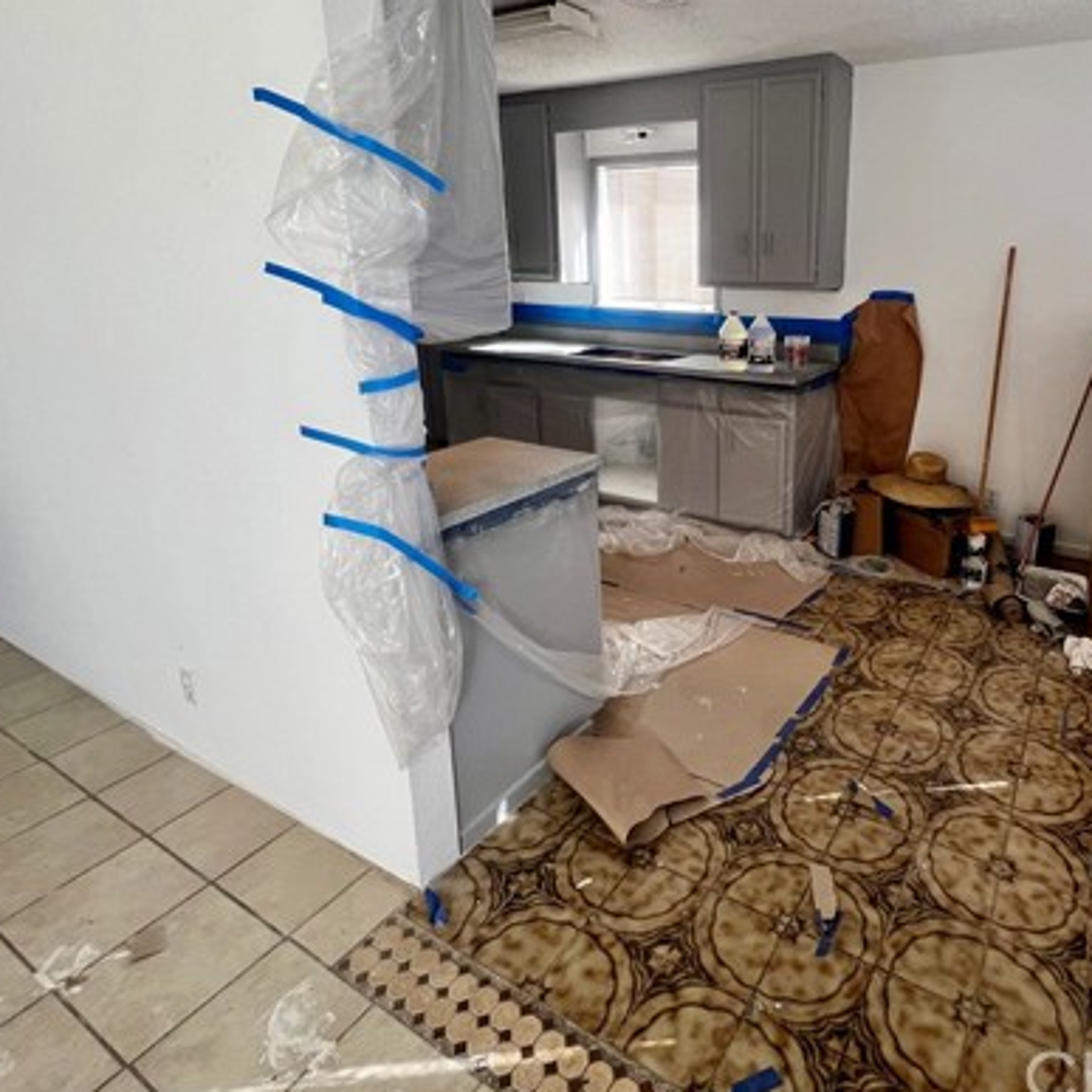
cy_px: 440
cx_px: 725
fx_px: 678
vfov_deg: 76.9
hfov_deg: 75.3
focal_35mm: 19
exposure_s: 1/120
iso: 160
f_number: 1.8
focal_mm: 1.57
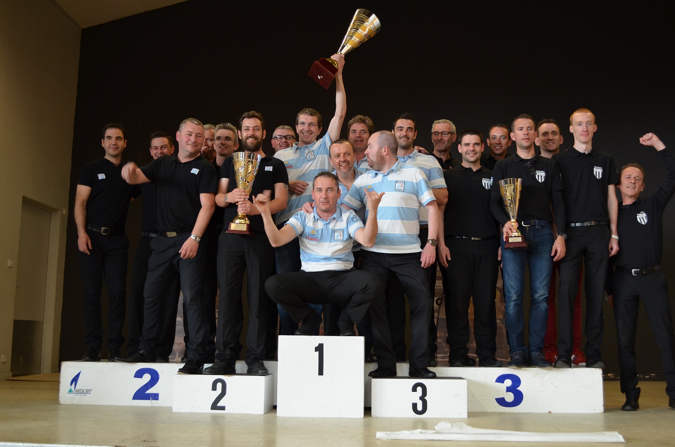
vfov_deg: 34.1
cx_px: 338
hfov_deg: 49.6
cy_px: 224
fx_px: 730
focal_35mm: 39
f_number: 4.2
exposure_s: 1/60
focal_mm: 26
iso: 500
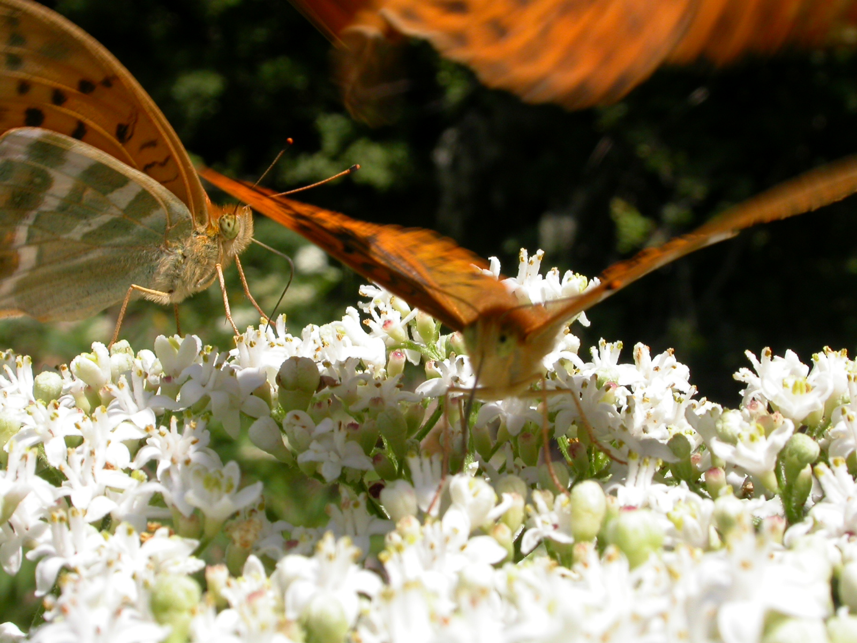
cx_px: 428
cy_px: 322
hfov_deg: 26.3
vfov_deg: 19.9
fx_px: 1832
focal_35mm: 74
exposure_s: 1/262
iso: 100
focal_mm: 15.3
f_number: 8.6
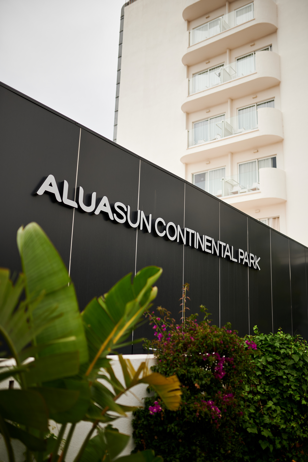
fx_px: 450
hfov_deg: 37.8
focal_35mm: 35
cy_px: 231
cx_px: 154
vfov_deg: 54.5
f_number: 1.4
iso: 100
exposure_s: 1/1600
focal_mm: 35
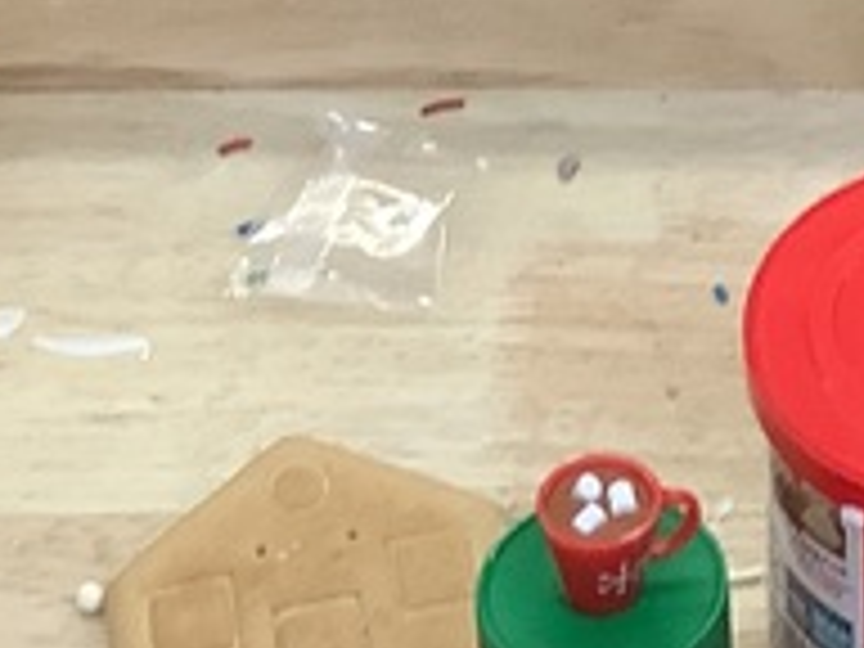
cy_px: -468
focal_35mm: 165
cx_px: 1166
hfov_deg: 11.6
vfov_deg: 8.7
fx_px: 4118
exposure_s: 1/60
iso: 100
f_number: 2.4
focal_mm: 3.3
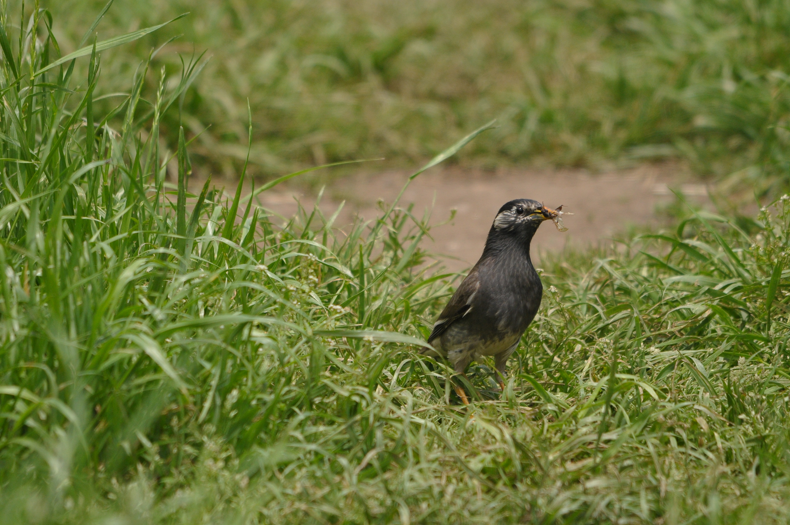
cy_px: 269
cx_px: 396
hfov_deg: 2.2
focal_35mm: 924
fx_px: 20252
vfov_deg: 1.5
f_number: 6.3
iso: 640
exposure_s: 1/1250
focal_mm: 500
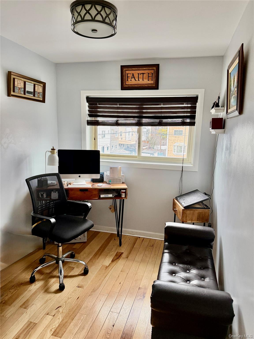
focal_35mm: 24
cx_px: 127
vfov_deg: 71.6
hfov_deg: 56.8
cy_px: 170
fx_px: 235
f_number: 1.78
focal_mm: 6.76
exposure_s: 1/120
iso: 320
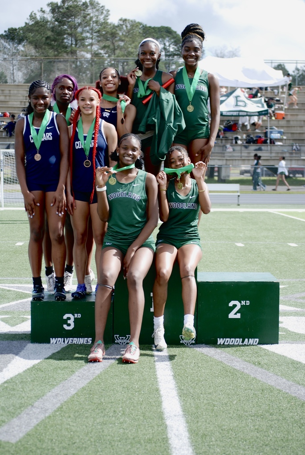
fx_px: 1046
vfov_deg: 24.6
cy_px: 228
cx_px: 152
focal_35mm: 82
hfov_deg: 16.6
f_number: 4.2
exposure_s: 1/640
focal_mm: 55
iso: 200
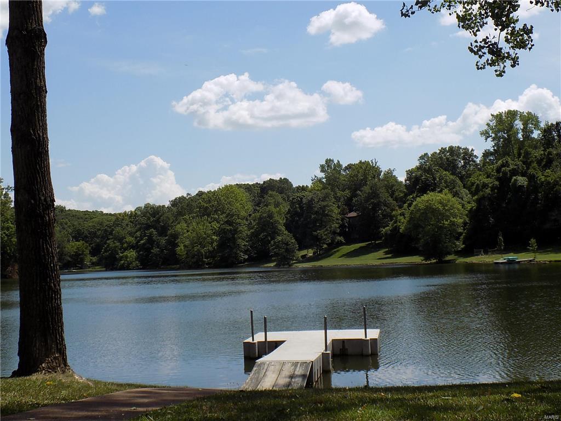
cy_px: 210
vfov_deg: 31.5
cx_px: 280
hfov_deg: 41.2
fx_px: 745
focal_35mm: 46
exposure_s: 1/1000
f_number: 3.7
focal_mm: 8.1
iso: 80
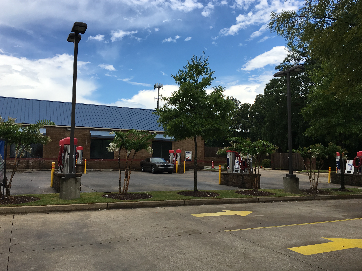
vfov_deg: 46.8
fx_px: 314
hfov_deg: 60.0
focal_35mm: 30
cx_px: 178
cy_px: 131
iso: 25
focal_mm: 4.15
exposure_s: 1/1451
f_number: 2.2
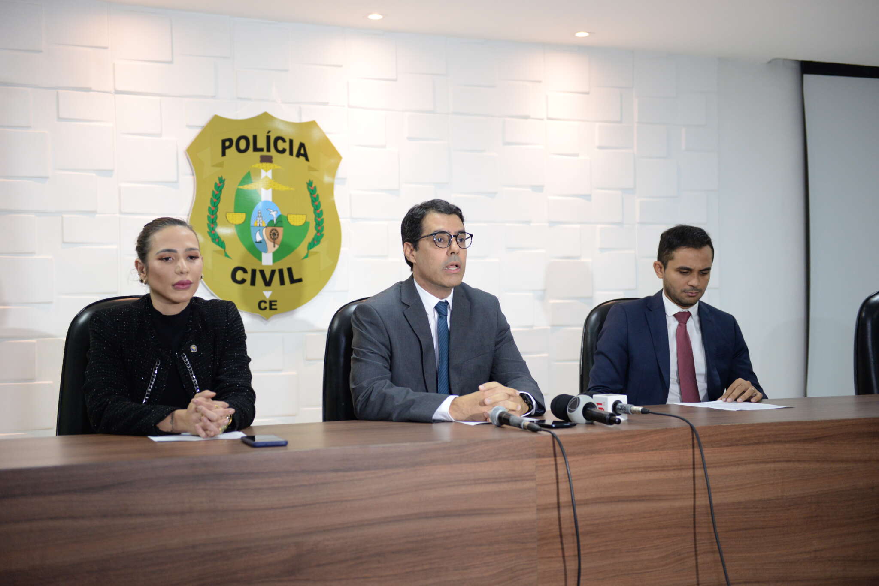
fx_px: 1172
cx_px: 440
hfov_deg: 41.1
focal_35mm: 48
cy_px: 293
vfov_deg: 28.1
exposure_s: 1/250
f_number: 2.8
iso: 2000
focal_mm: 48
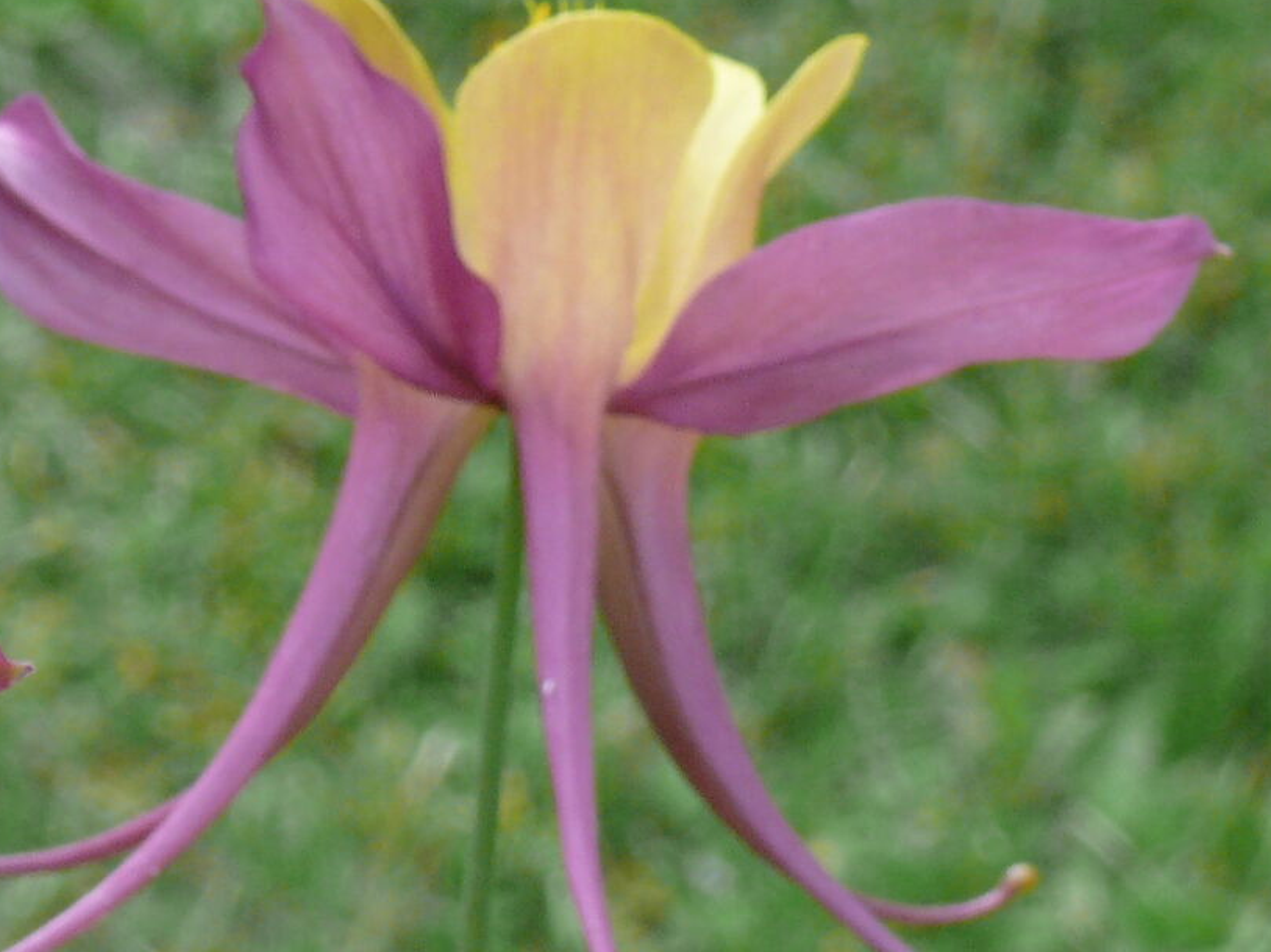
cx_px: -536
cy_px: 371
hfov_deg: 5.7
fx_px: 12664
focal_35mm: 345
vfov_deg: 4.3
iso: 100
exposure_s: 1/10
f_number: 9
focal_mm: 24.7
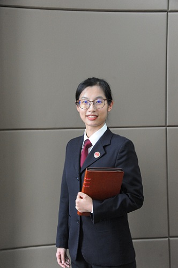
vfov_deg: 32.4
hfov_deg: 21.9
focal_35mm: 62
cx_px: 89
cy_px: 134
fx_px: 461
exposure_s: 1/100
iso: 5000
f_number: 6.3
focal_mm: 62
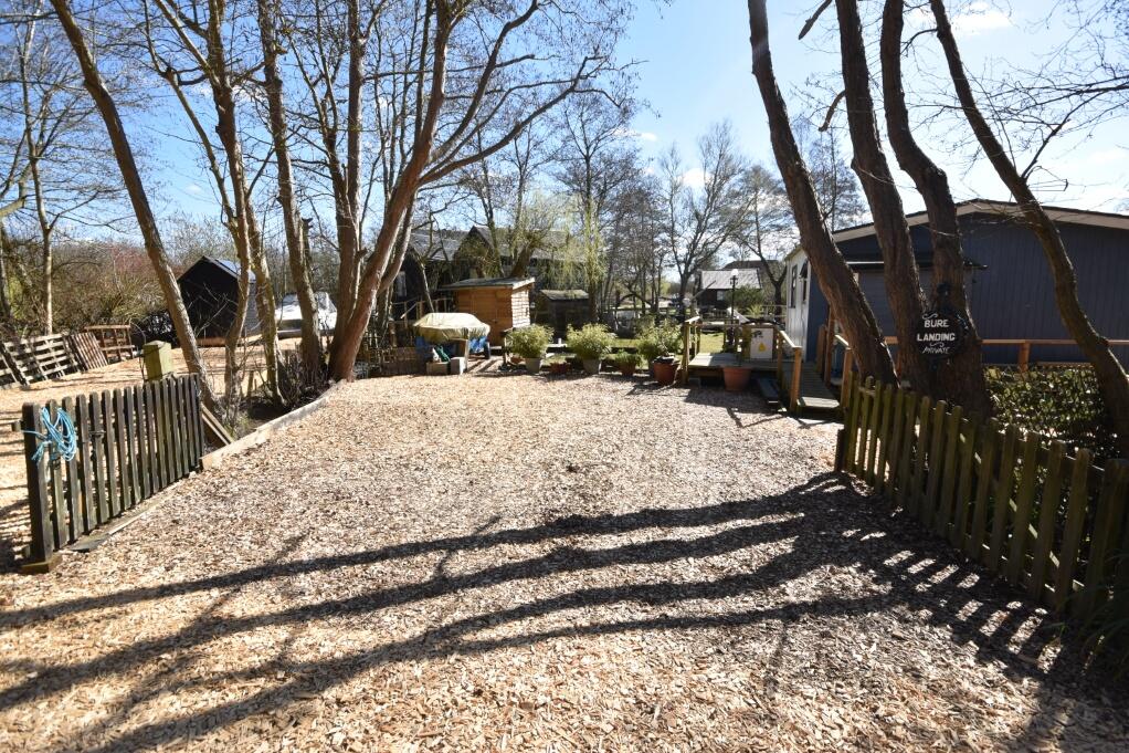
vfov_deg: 72.0
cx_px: 564
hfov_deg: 95.0
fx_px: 517
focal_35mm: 16
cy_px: 376
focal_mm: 11
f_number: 8
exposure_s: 1/250
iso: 200
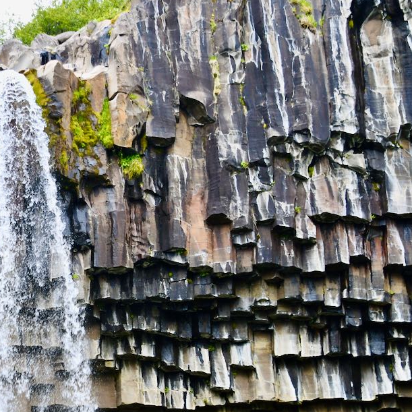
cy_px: 202
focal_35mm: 156
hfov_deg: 11.1
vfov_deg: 11.2
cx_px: 51
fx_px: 2101
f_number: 4.8
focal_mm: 68
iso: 500
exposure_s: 1/250
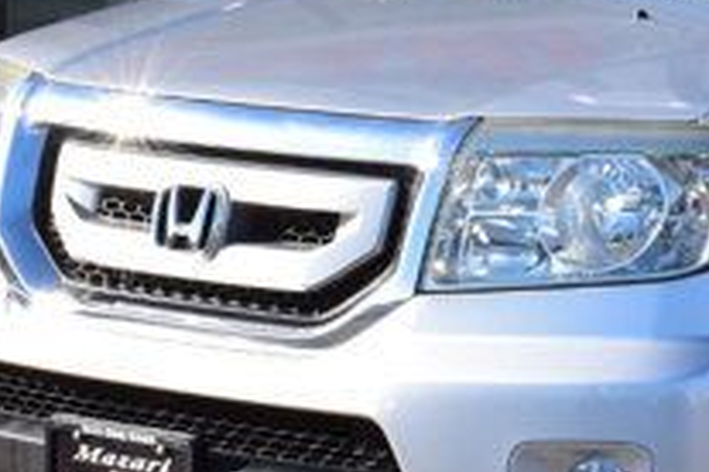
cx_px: 932
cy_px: -198
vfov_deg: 5.9
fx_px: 4539
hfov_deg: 8.8
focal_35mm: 230
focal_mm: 31
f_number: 10
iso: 400
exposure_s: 1/320
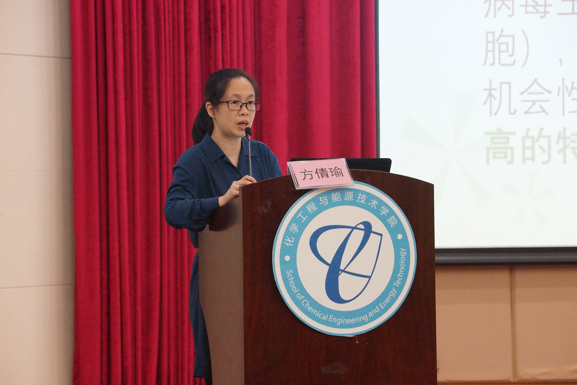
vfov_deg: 11.4
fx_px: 1923
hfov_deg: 17.1
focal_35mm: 120
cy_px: 192
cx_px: 288
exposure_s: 1/80
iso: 3200
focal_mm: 80
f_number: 5.6
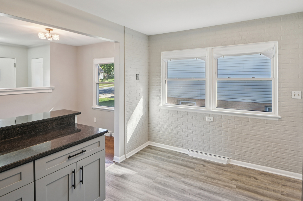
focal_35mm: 19
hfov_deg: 86.6
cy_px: 88
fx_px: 160
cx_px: 168
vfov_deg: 64.2
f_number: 13
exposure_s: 1/15
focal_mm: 16
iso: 400
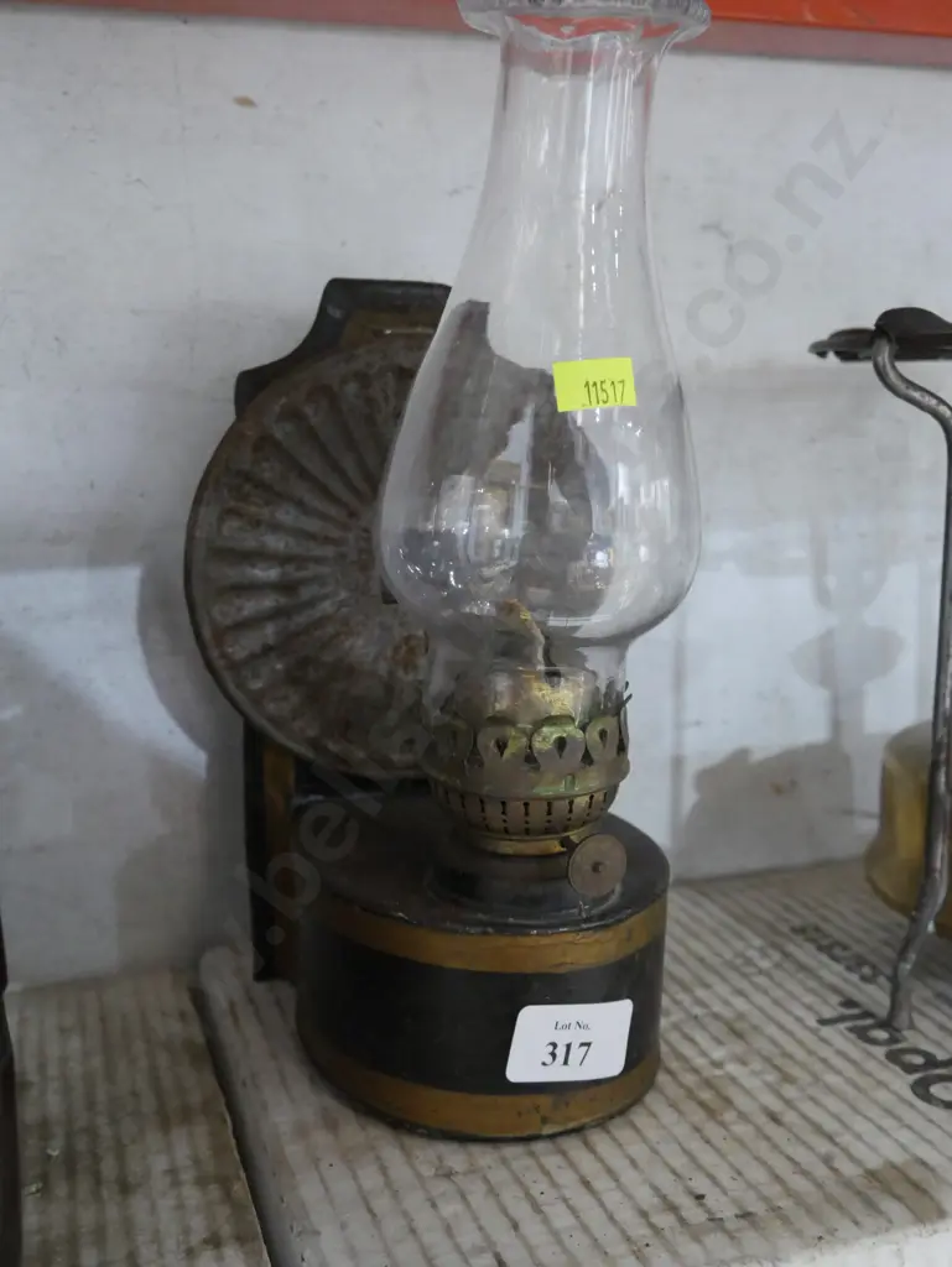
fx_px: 1392
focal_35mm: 38
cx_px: 476
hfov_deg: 37.8
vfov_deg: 49.0
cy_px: 634
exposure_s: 1/30
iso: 3200
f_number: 4.1
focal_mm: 19
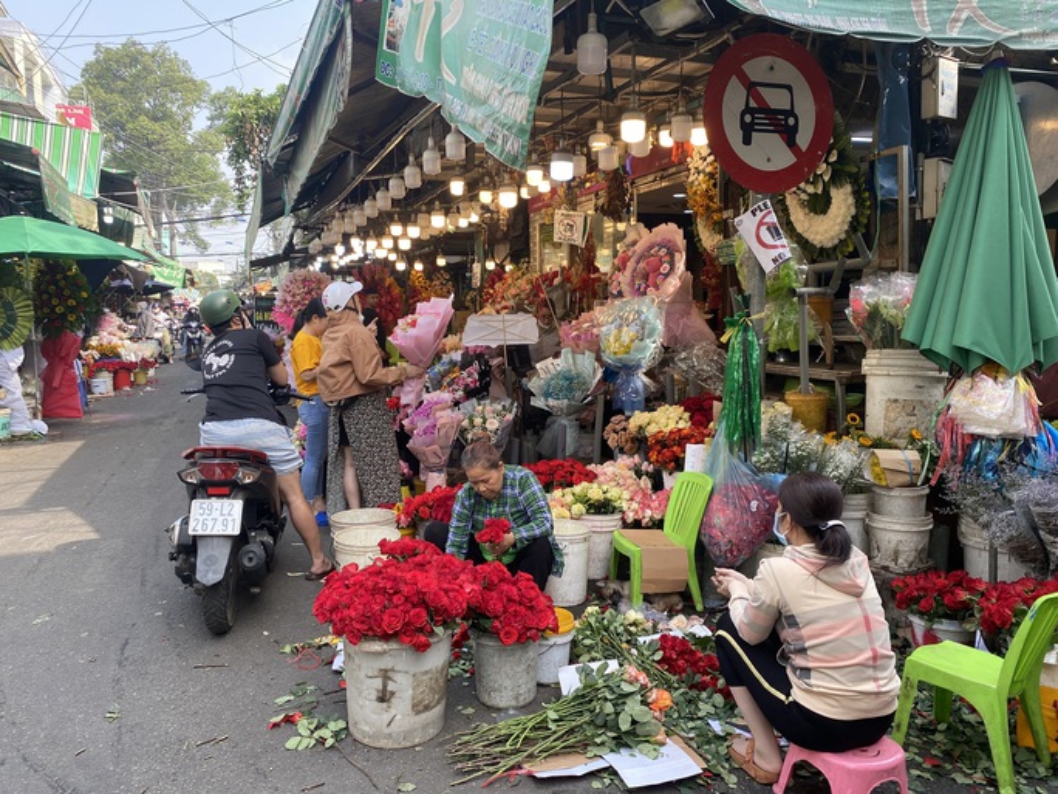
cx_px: 529
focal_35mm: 26
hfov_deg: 67.3
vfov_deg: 53.1
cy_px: 397
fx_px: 795
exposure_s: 1/342
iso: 32
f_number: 1.8
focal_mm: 4.25
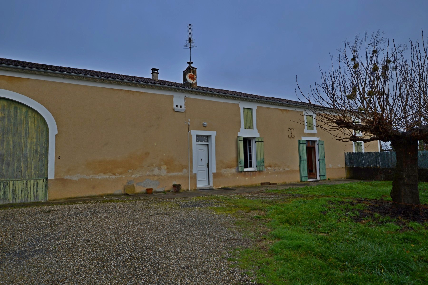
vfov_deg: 56.1
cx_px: 214
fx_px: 267
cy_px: 142
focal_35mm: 22
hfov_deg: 77.4
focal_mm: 15
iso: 100
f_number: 5.6
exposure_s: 1/125
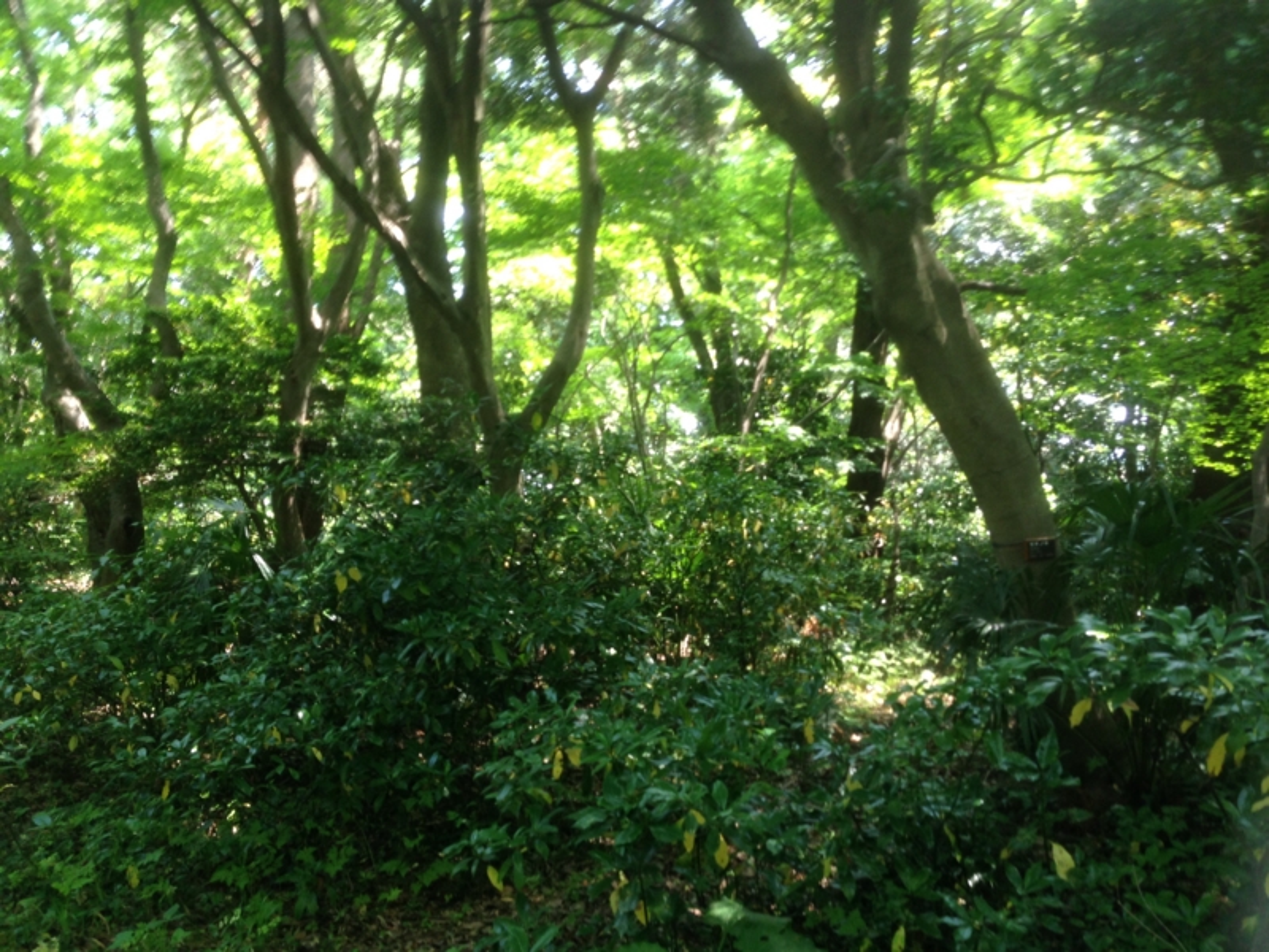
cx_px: 634
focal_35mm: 33
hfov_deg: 55.4
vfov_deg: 42.9
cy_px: 476
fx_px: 1210
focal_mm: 4.12
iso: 50
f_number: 2.4
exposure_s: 1/30
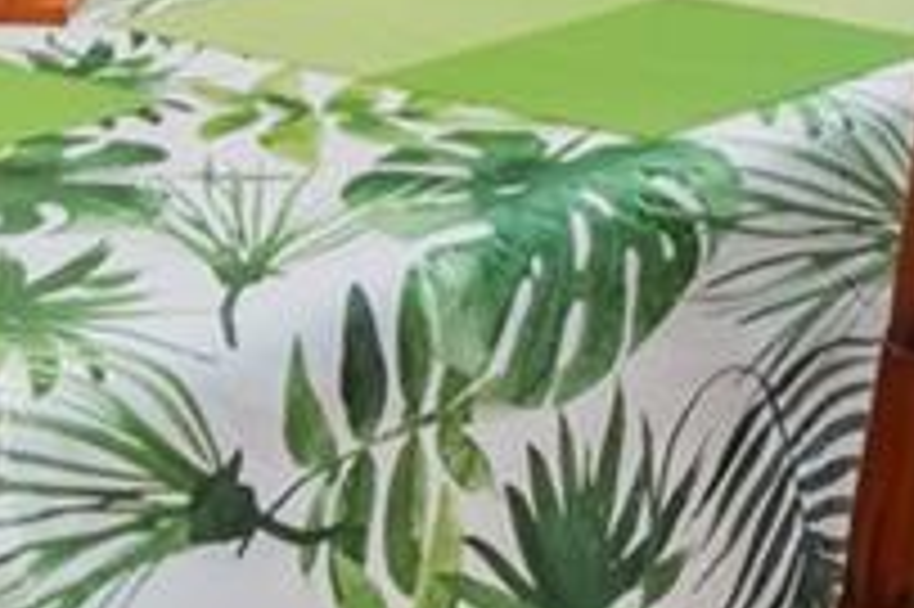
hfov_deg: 13.3
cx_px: 279
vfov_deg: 8.2
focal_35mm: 154
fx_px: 3905
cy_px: -824
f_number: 9
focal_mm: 13
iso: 250
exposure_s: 1/4
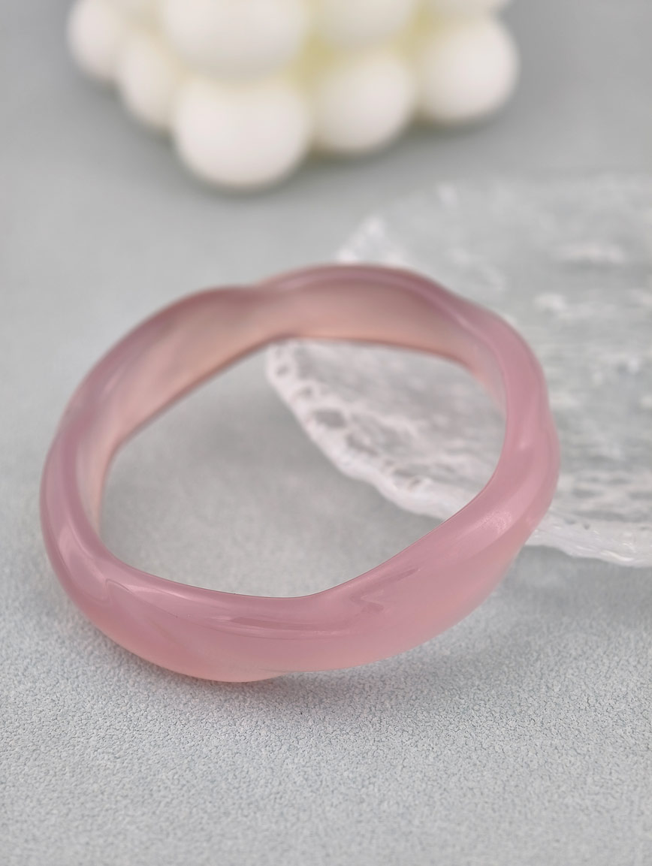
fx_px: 2130
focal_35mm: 85
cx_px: 326
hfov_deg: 17.4
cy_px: 433
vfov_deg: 23.0
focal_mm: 22.48
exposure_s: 1/160
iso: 125
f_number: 2.67
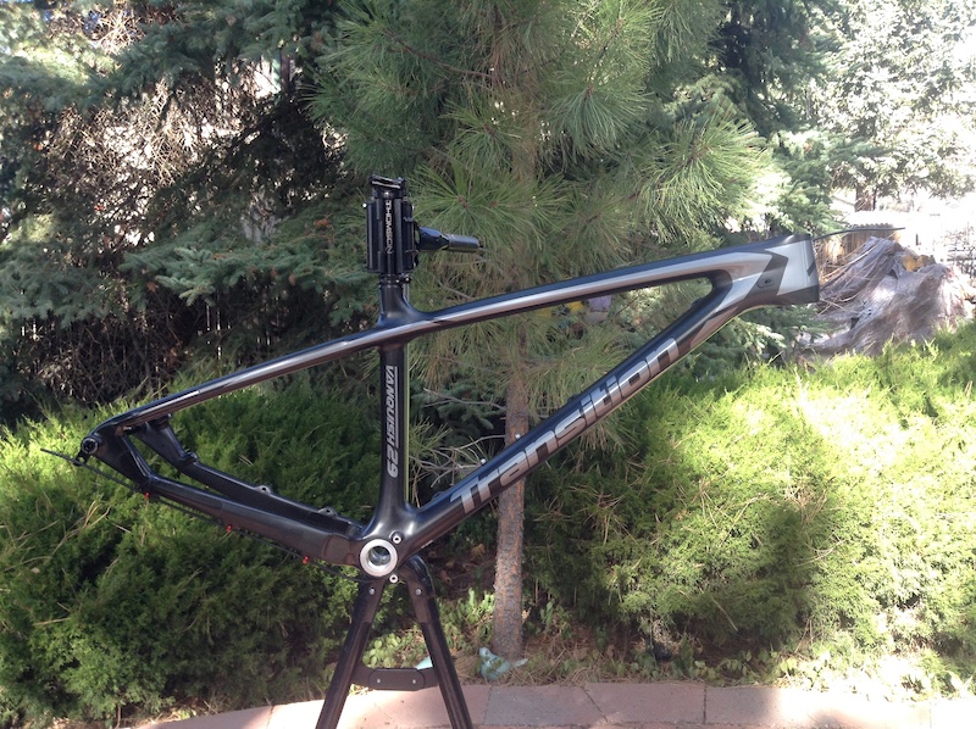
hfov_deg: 55.4
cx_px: 488
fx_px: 929
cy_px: 364
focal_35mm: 33
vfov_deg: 42.9
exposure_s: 1/120
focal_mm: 3.3
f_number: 2.4
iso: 40
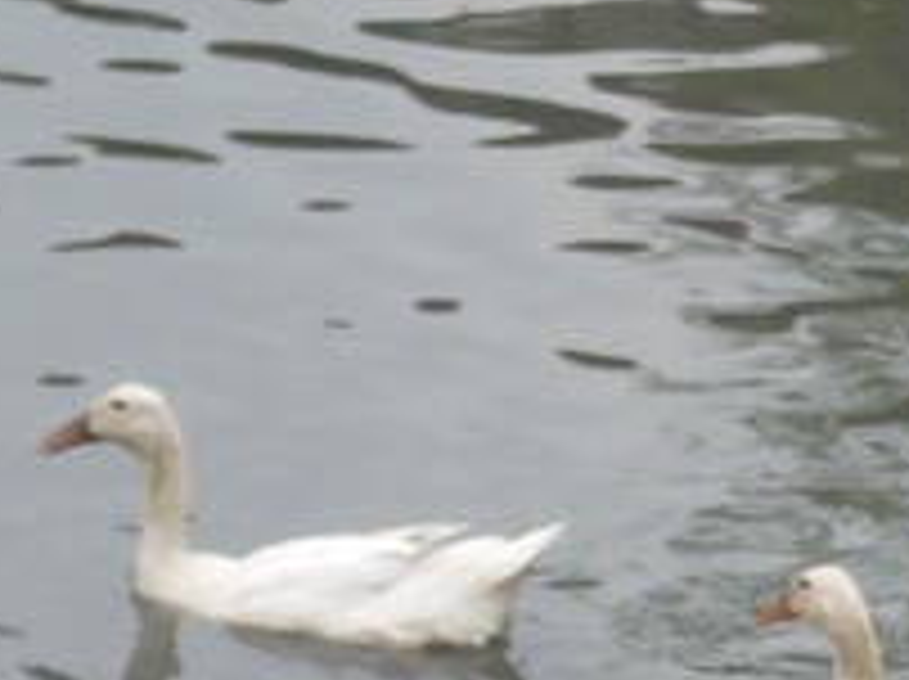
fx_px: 6242
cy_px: 1090
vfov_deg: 6.1
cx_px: 792
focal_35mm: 238
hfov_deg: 8.3
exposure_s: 1/1300
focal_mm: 20
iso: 160
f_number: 2
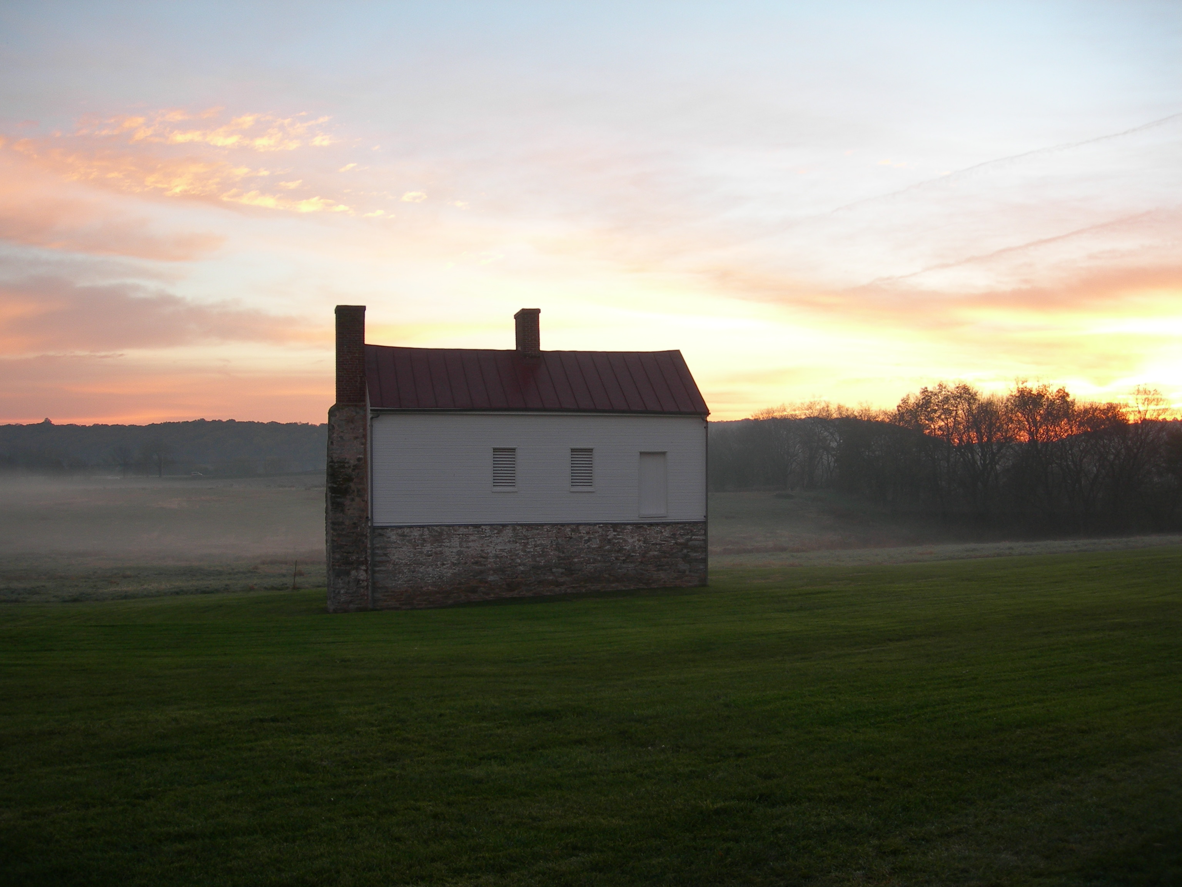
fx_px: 1298
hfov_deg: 49.0
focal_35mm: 38
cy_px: 444
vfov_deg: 37.7
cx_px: 591
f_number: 2.8
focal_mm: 7.8
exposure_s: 1/47.7
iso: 50
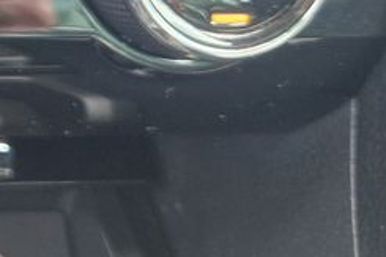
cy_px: -115
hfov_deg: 17.2
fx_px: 1071
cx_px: -279
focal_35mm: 100
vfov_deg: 13.0
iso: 200
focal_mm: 5.4
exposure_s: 1/100
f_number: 1.8
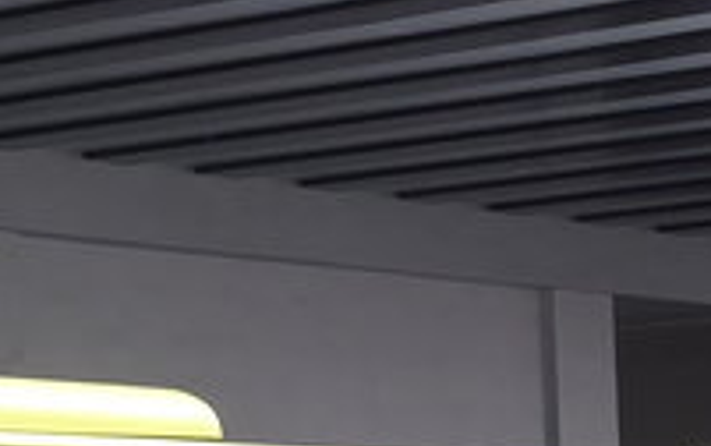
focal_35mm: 215
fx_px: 4170
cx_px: 25
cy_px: 382
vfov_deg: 6.1
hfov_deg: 9.7
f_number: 2.8
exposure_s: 1/200
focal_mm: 7
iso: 80
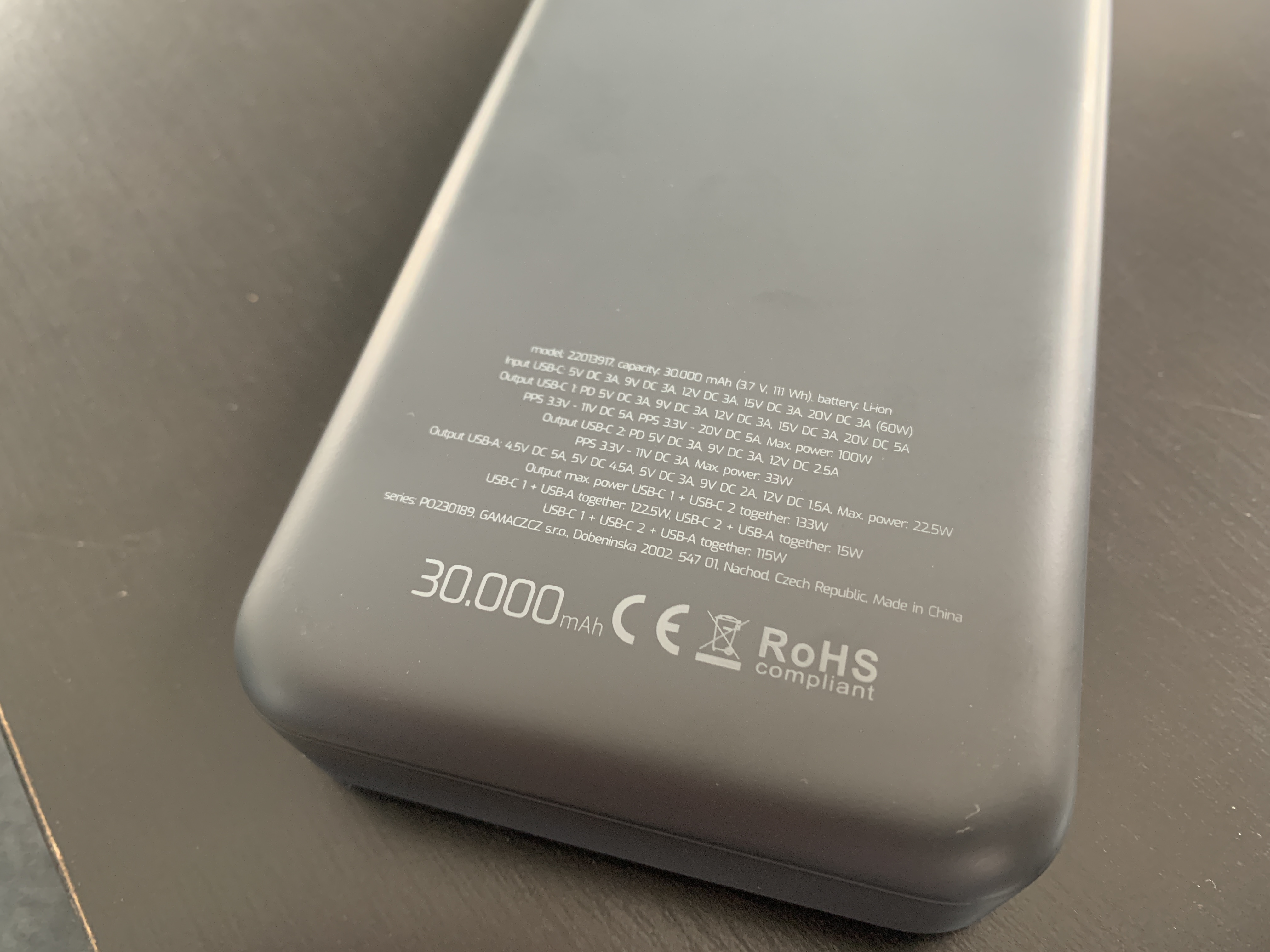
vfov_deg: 53.1
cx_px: 635
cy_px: 476
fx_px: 954
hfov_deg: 67.3
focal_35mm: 26
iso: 400
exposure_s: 1/56
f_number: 1.8
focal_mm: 4.25
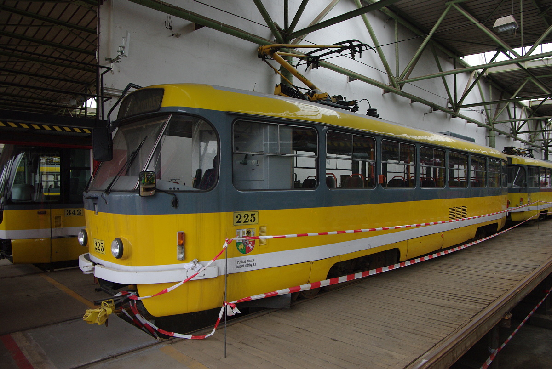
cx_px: 276
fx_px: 368
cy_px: 184
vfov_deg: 53.3
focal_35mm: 24
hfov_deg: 73.7
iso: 400
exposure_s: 1/40
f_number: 6.3
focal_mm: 16
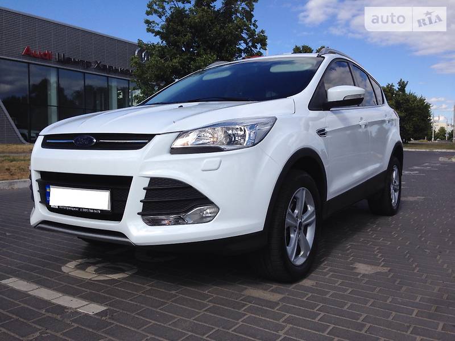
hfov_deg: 55.4
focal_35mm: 33
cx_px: 228
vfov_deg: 42.9
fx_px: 434
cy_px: 170
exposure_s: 1/2008
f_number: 2.4
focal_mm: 4.1
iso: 50
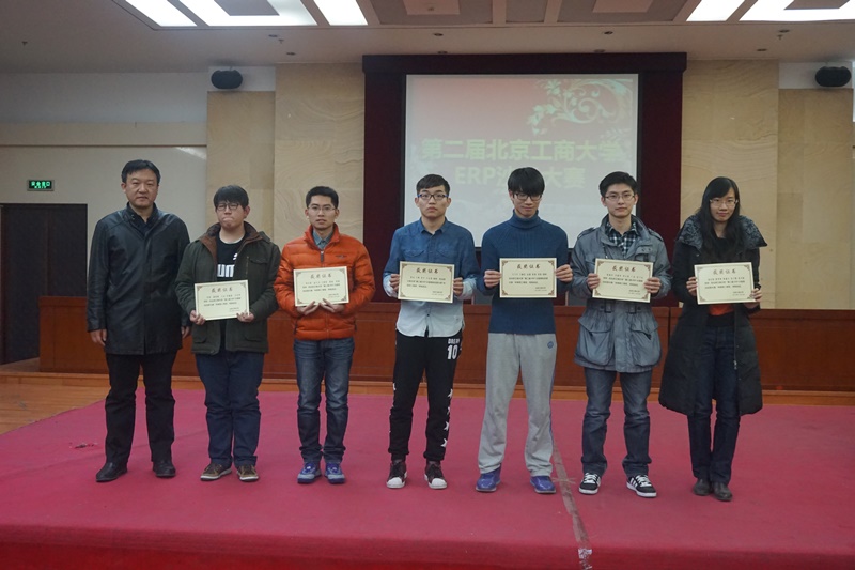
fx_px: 819
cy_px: 285
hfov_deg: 55.1
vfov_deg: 38.3
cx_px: 428
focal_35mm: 34
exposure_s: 1/160
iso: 2500
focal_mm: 23
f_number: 4
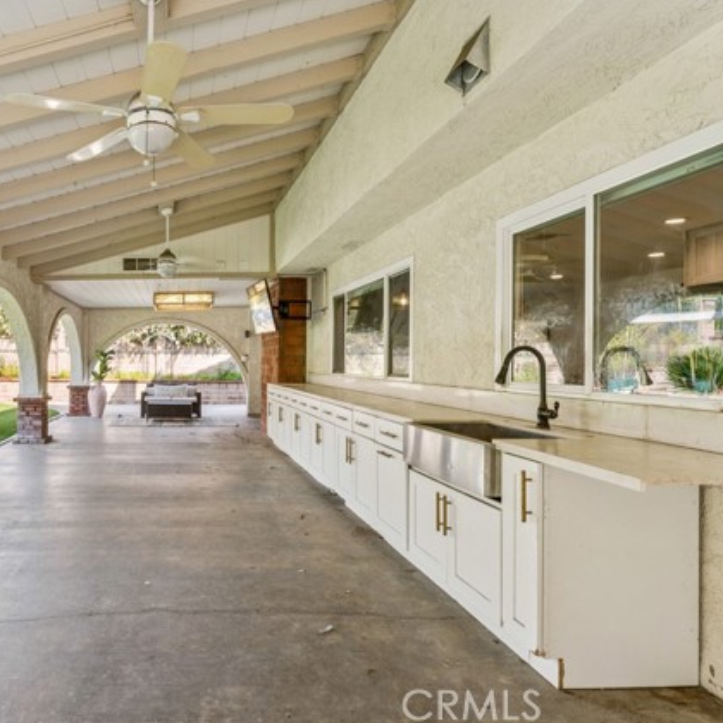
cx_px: 186
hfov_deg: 64.5
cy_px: 363
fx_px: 532
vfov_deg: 68.4
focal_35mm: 23
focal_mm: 17.4
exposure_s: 1/3.33
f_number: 22
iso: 100
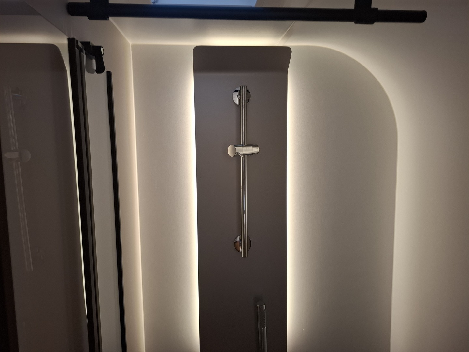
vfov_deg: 58.9
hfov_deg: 73.9
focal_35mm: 23
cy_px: 176
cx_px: 234
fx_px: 312
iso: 200
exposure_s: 1/50
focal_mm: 5.54
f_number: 1.8
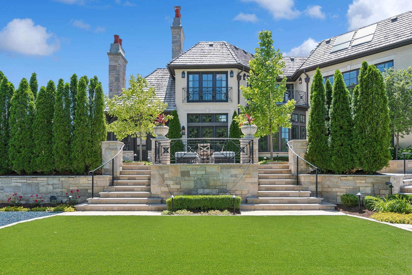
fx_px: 257
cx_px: 206
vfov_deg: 56.1
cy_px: 138
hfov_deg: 77.3
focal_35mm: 22
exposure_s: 1/250
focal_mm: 15
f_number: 8
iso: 250
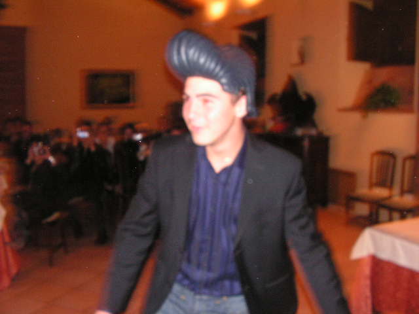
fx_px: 436
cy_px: 157
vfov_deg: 39.7
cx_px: 210
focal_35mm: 36
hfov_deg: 51.4
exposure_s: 1/40
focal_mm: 6
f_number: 3.2
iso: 200
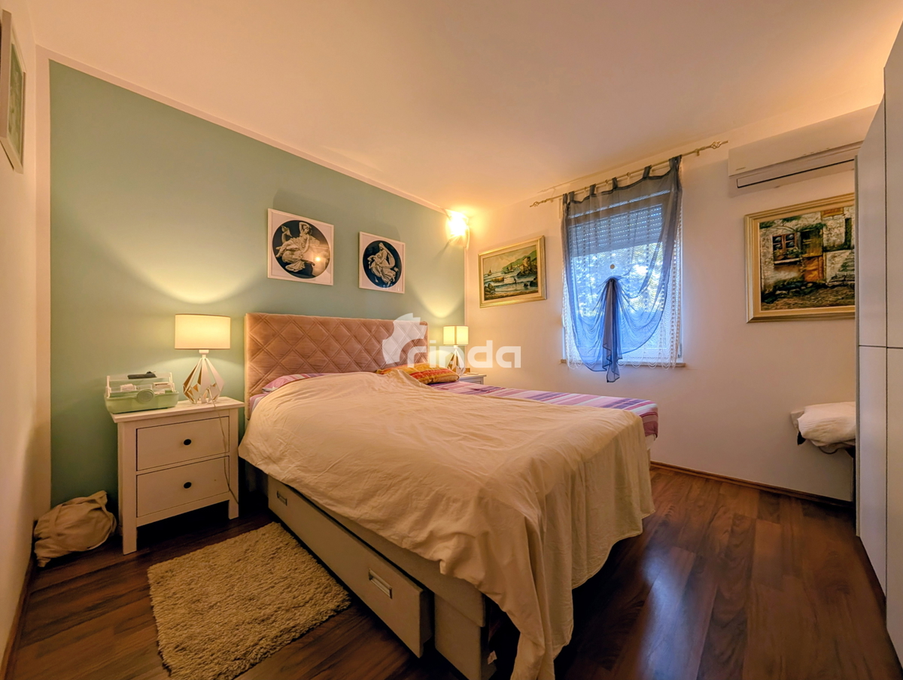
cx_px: 452
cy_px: 340
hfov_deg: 110.5
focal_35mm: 12
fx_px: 313
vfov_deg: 94.6
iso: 90
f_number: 1.7
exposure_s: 1/100
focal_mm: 2.02
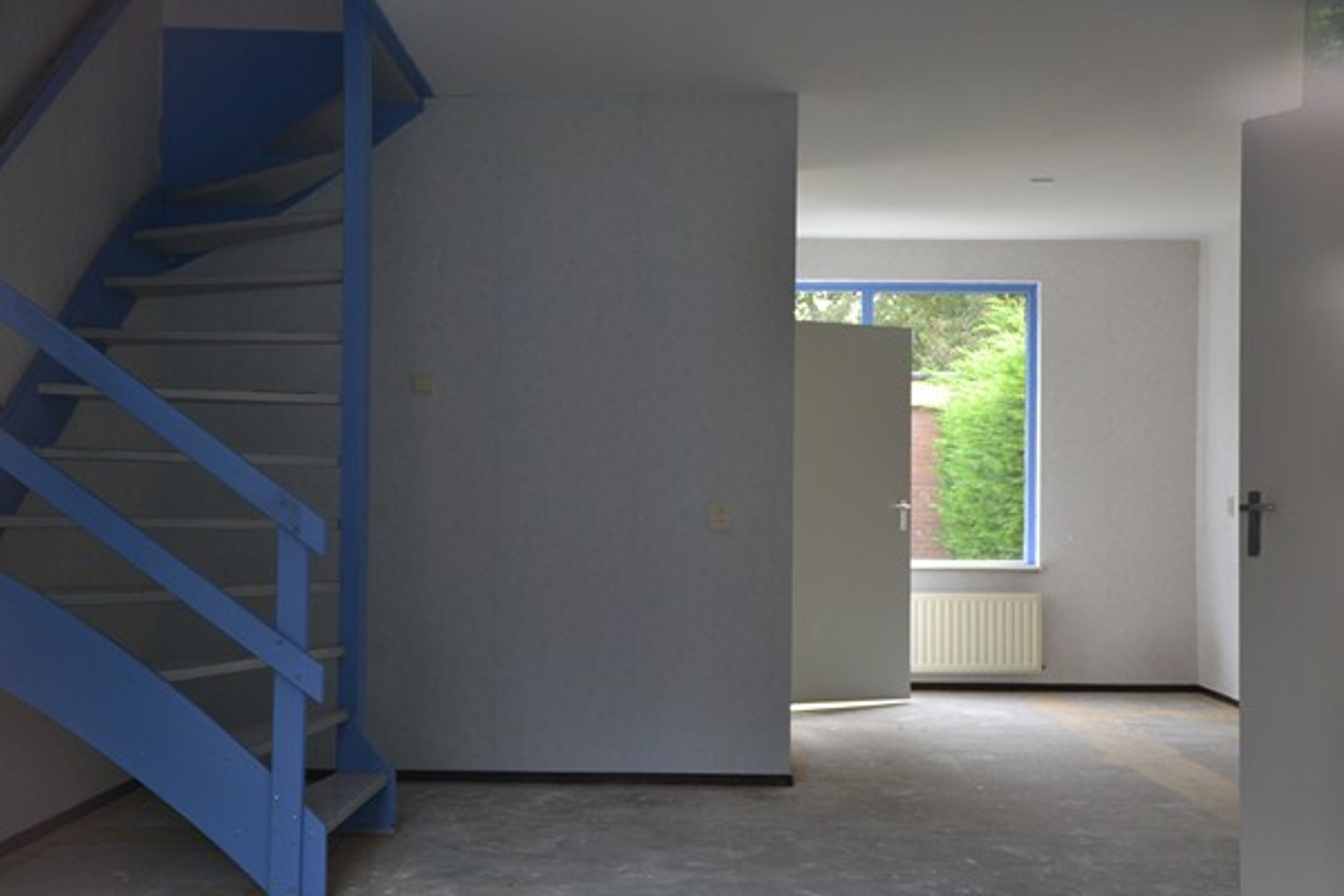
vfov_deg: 28.1
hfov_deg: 41.1
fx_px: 1792
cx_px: 672
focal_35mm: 48
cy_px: 448
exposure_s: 1/80
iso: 400
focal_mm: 32
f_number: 4.2
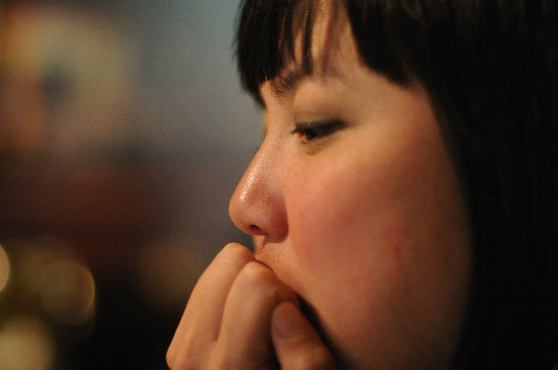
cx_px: 279
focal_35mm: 75
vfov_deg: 18.1
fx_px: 1161
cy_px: 185
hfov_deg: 27.0
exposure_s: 1/100
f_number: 1.4
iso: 2000
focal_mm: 50
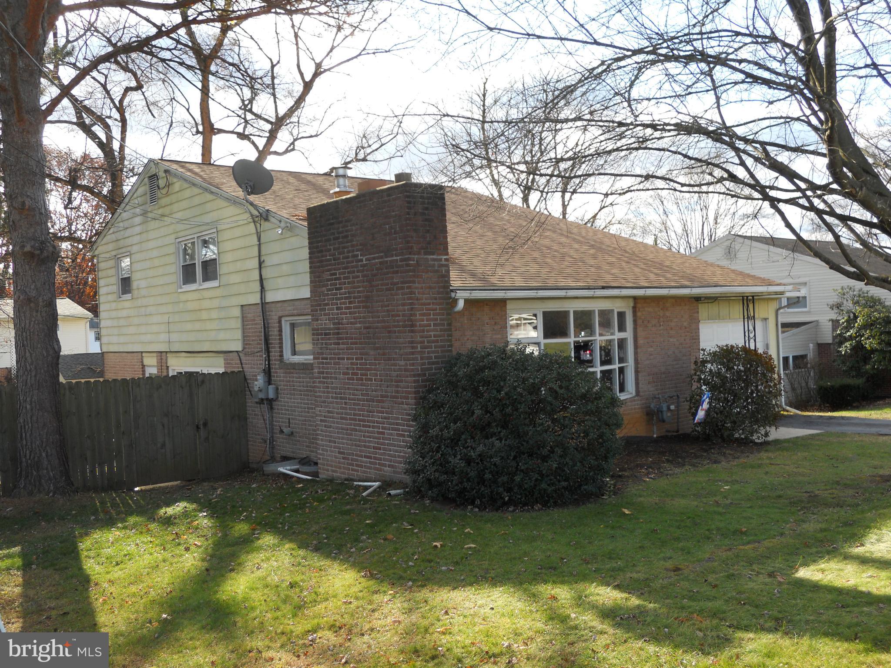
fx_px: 824
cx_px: 446
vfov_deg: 44.2
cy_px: 334
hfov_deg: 56.8
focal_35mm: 32
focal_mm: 5.7
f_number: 2.8
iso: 80
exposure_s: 1/320
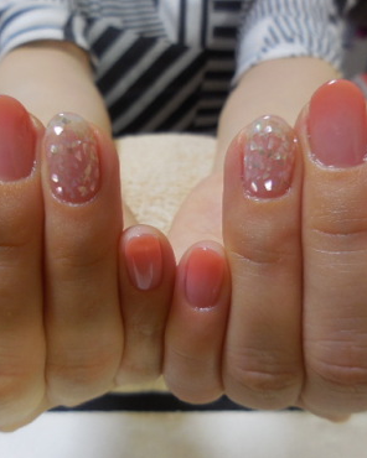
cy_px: 231
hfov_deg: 44.5
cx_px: 165
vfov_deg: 54.2
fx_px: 448
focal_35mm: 33
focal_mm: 4.5
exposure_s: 1/30
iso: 200
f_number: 3.3
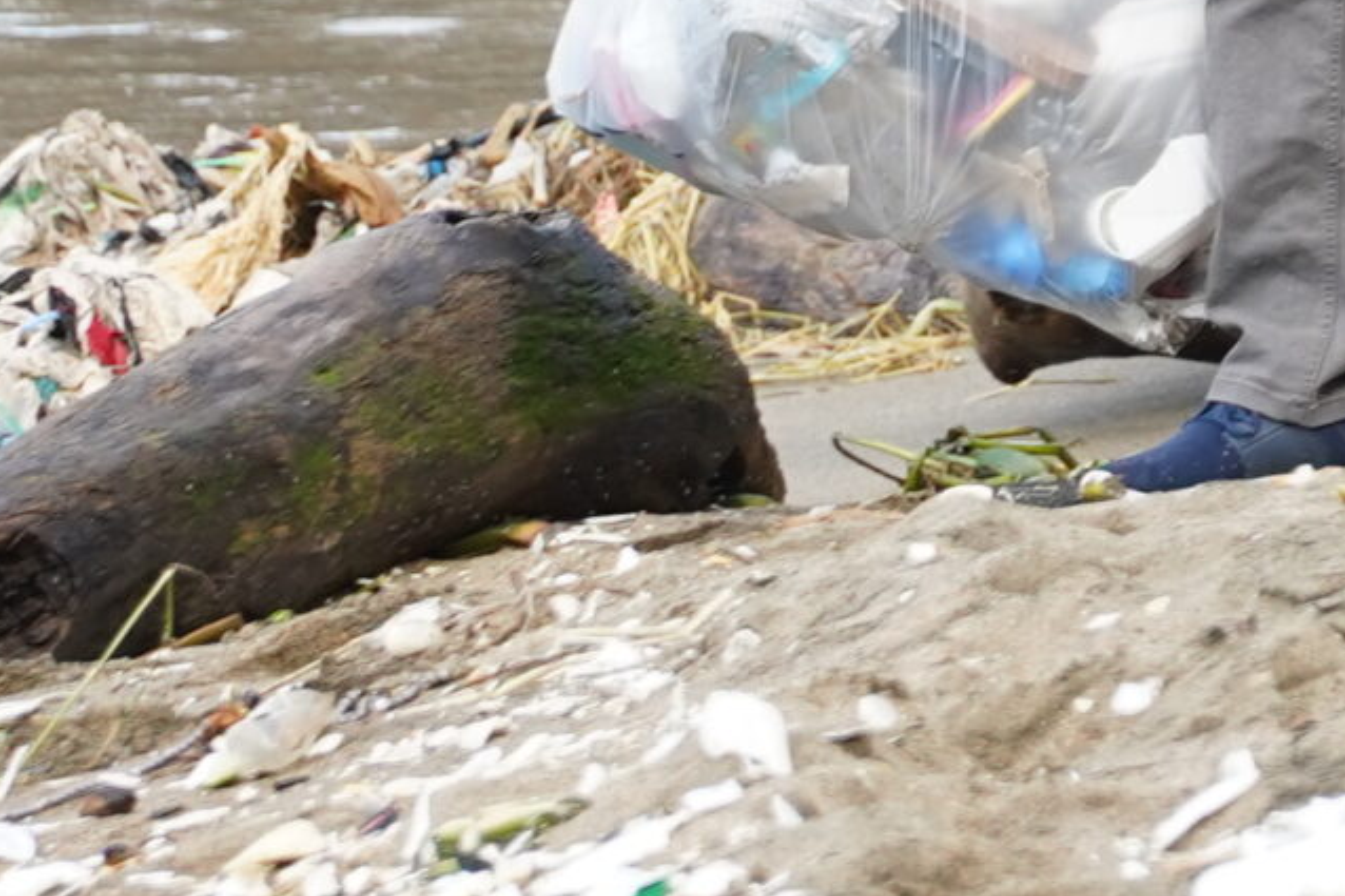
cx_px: 1339
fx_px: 23530
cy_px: -440
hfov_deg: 3.3
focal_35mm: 630
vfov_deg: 2.2
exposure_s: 1/400
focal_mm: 105
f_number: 4
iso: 250
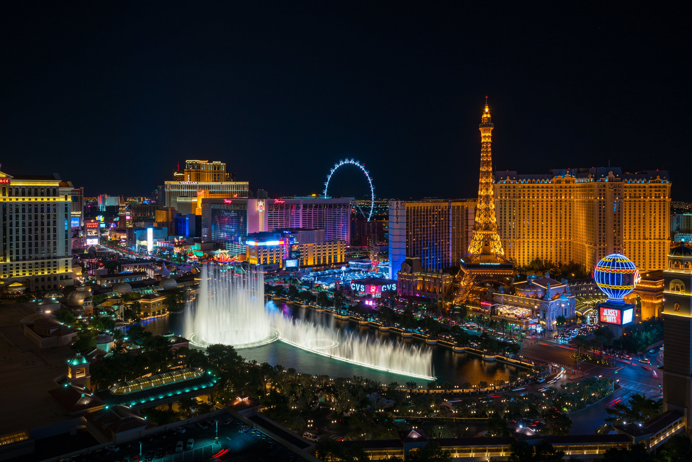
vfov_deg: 45.0
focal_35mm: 29
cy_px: 231
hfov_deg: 63.7
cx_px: 346
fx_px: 557
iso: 100
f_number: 10
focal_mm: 29
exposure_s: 1.3
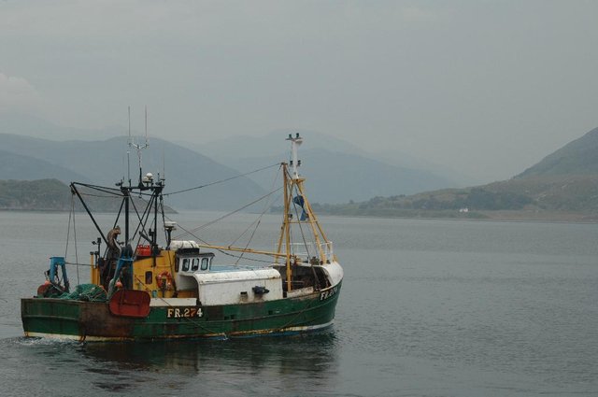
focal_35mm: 93
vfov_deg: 14.7
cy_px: 198
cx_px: 299
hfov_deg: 21.9
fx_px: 1543
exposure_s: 1/320
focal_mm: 62
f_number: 9
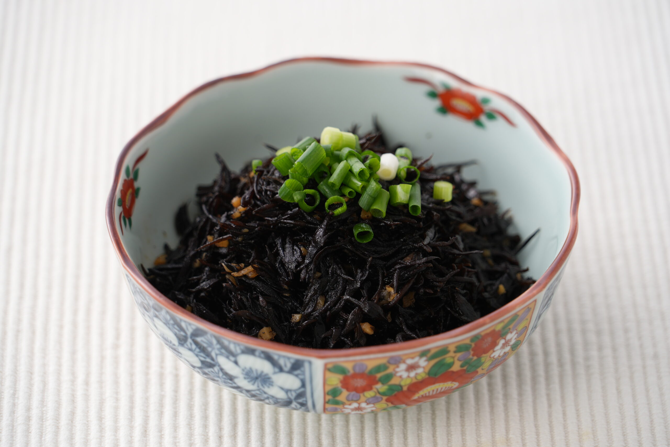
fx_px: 3424
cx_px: 335
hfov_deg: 11.2
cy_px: 224
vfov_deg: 7.5
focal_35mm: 184
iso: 100
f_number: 6.3
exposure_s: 1/125
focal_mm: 184
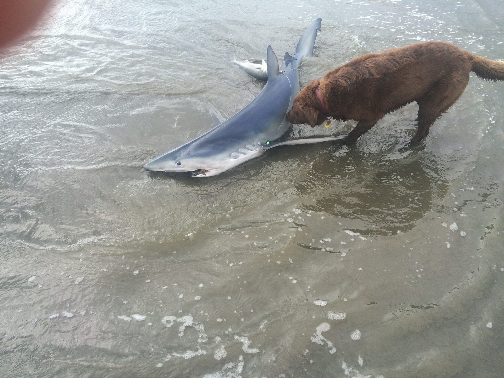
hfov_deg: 61.7
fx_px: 422
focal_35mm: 29
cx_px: 252
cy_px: 189
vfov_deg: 48.2
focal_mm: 4.15
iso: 32
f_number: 2.2
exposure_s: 1/612
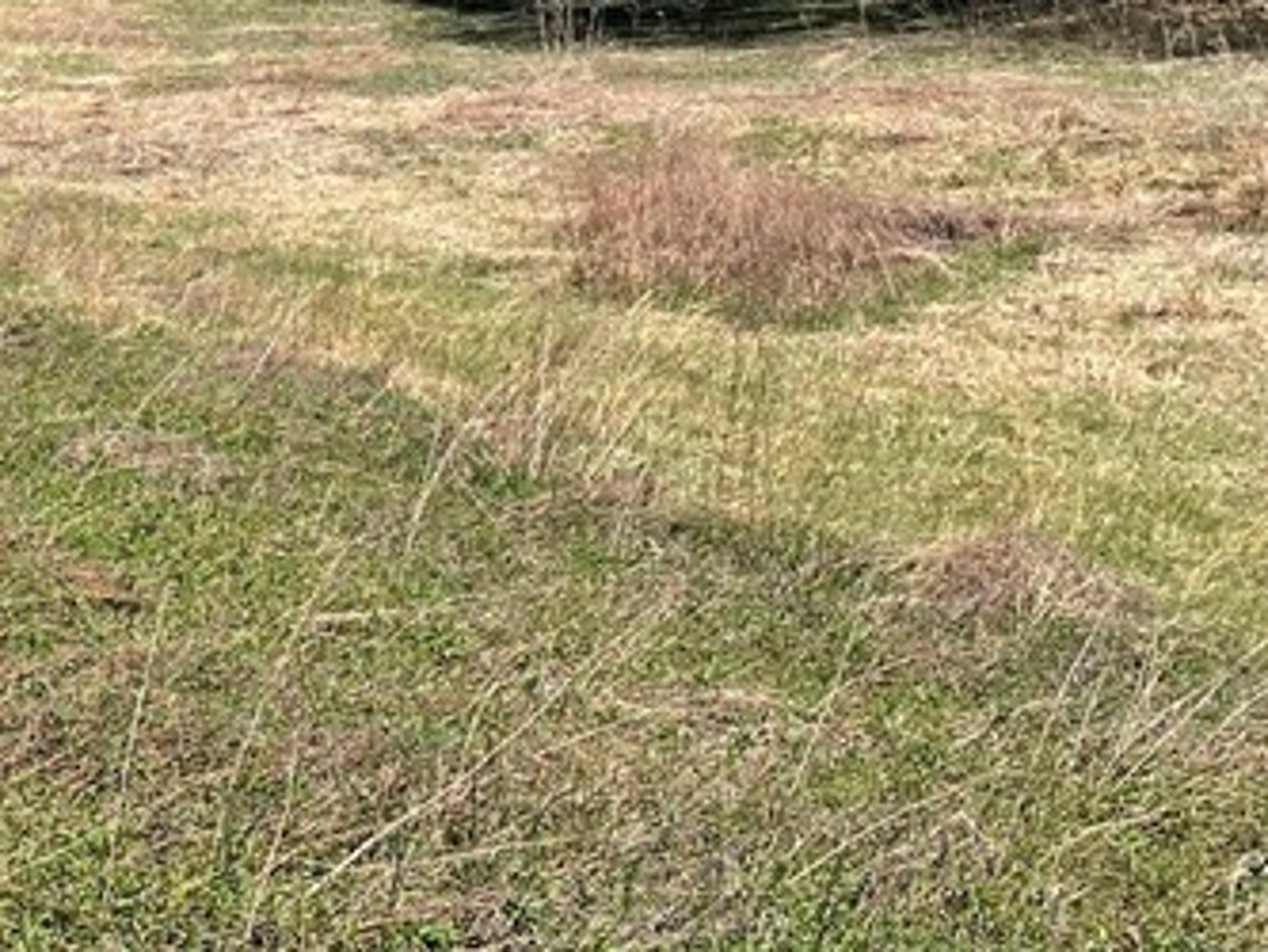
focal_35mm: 80
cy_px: -145
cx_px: -248
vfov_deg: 17.7
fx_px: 2931
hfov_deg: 22.5
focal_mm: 4.2
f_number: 1.6
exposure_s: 1/2618
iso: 32
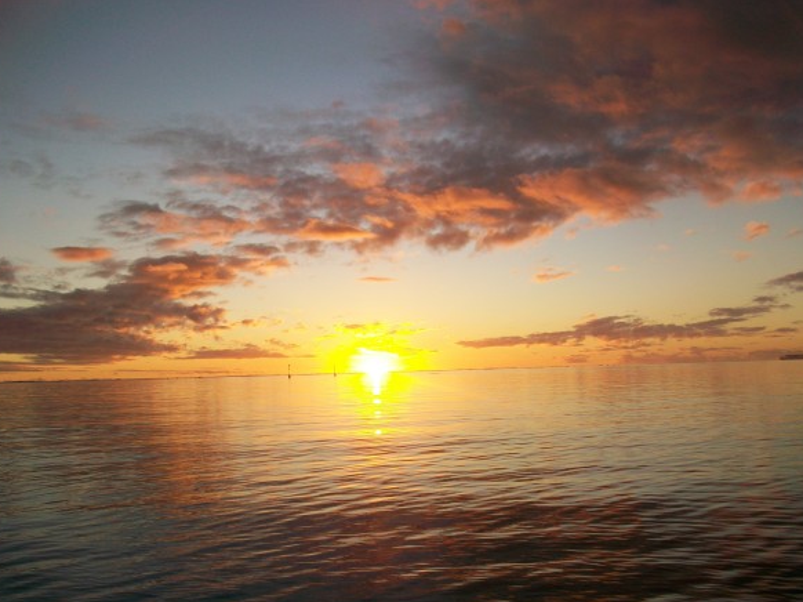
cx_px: 393
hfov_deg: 55.4
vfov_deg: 42.9
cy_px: 308
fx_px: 765
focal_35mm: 33
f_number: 2.8
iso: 64
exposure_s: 1/400
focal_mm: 5.7
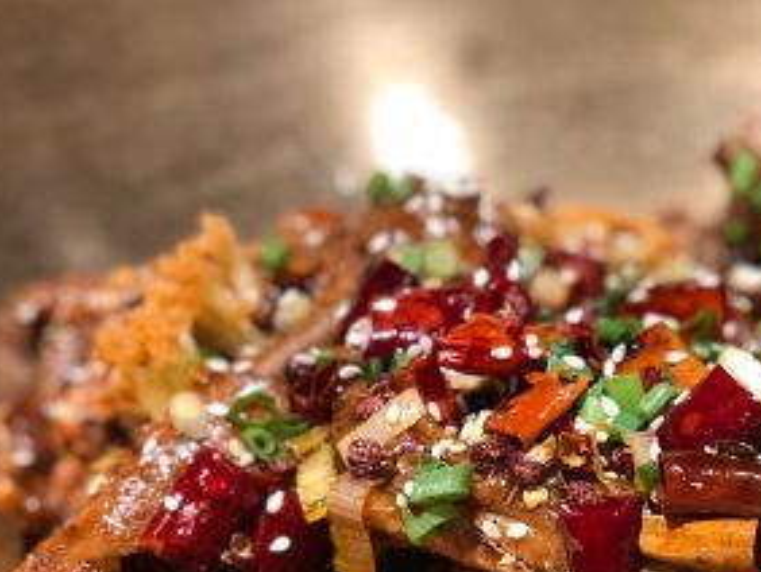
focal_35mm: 129
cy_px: 662
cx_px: 710
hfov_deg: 15.1
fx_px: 2838
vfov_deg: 11.3
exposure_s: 1/50
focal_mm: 6
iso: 160
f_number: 2.4
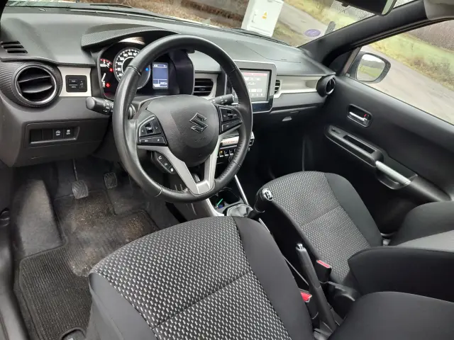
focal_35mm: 23
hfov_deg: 73.9
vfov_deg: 58.9
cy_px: 170
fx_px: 302
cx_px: 227
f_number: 1.8
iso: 277
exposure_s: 1/33.3
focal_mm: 5.56
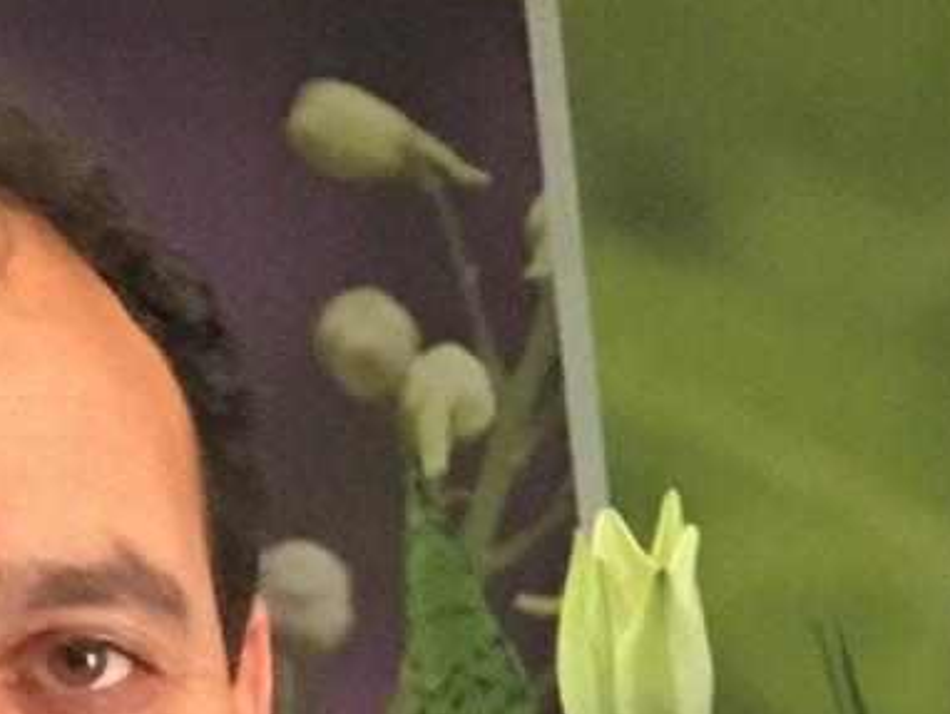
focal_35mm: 208
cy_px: 1500
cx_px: 1845
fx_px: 5712
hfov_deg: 9.0
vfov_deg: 6.9
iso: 80
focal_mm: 4.15
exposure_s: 1/10
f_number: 2.2
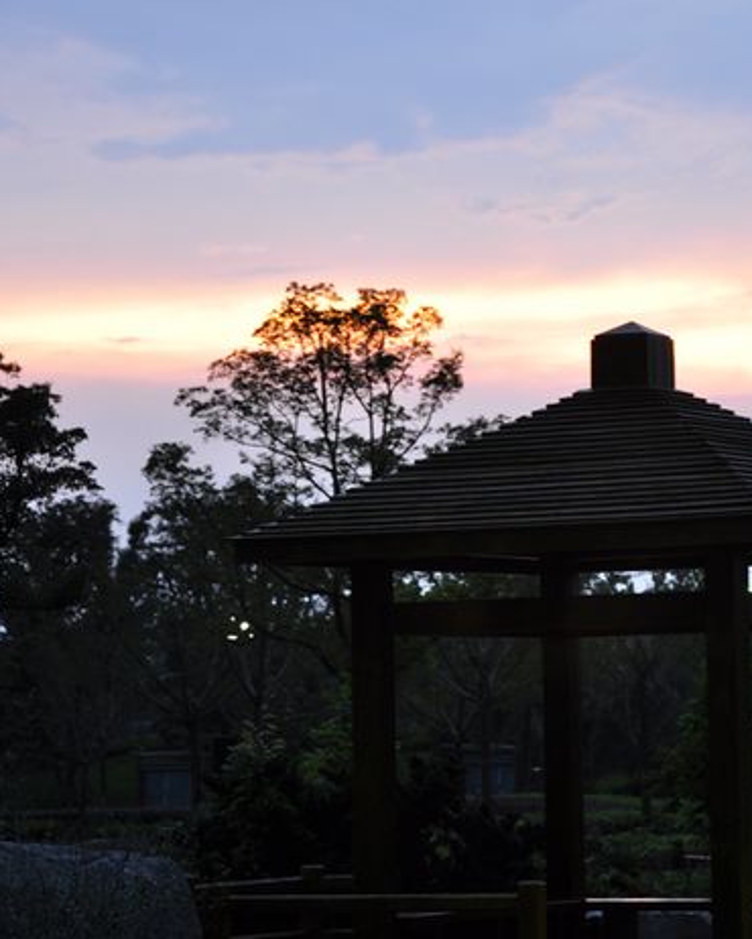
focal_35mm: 149
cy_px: 471
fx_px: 4143
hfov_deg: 10.3
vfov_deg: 12.9
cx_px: 608
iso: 200
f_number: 5.3
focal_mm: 70
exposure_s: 1/5
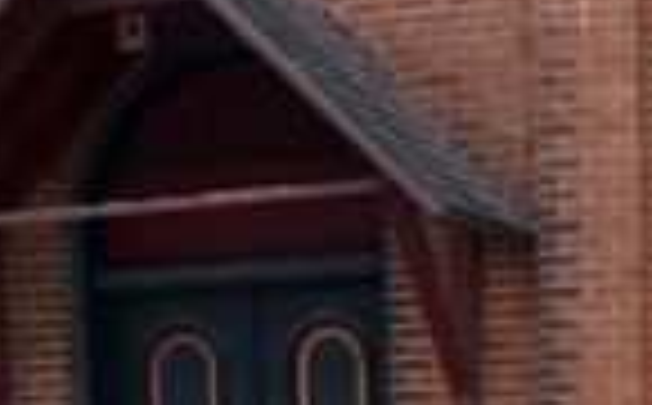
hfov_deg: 15.5
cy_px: 882
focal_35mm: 135
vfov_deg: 8.9
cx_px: 468
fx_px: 2394
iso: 200
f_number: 7.1
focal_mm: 20
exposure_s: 1/200
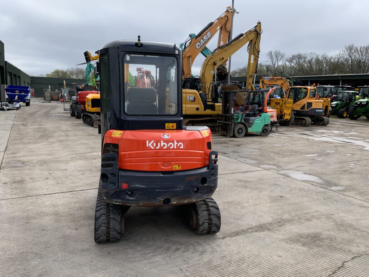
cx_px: 184
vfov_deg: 48.2
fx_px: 309
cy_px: 138
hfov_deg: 61.7
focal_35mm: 29
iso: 16
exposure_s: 1/728
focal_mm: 3
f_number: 1.8
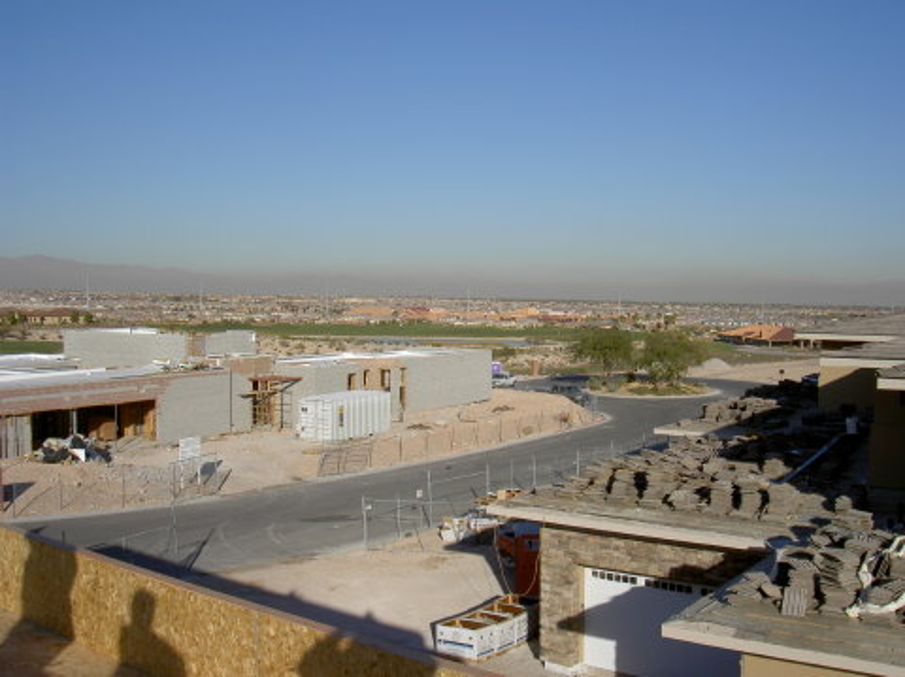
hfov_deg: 47.9
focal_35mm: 39
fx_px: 1019
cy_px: 338
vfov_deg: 36.8
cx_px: 452
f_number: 4.7
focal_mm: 8
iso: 100
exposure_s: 1/800
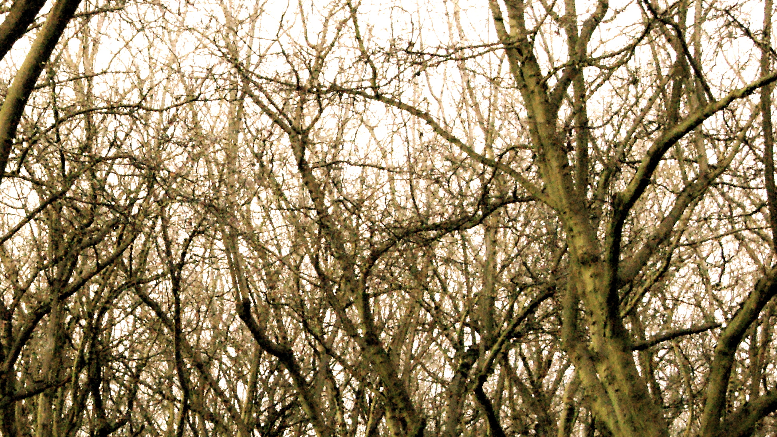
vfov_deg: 9.6
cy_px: 433
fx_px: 2575
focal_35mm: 125
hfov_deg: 16.8
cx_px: 14
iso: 3200
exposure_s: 1/100
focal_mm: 40
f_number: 10
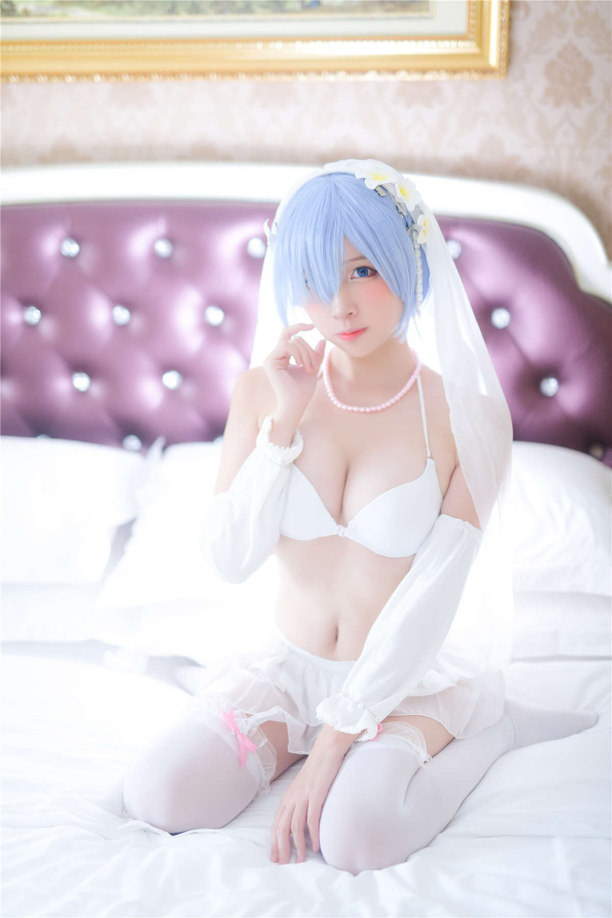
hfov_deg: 27.0
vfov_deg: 39.6
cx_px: 306
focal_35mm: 50
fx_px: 1274
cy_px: 459
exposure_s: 1/250
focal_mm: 50
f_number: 1.4
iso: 160
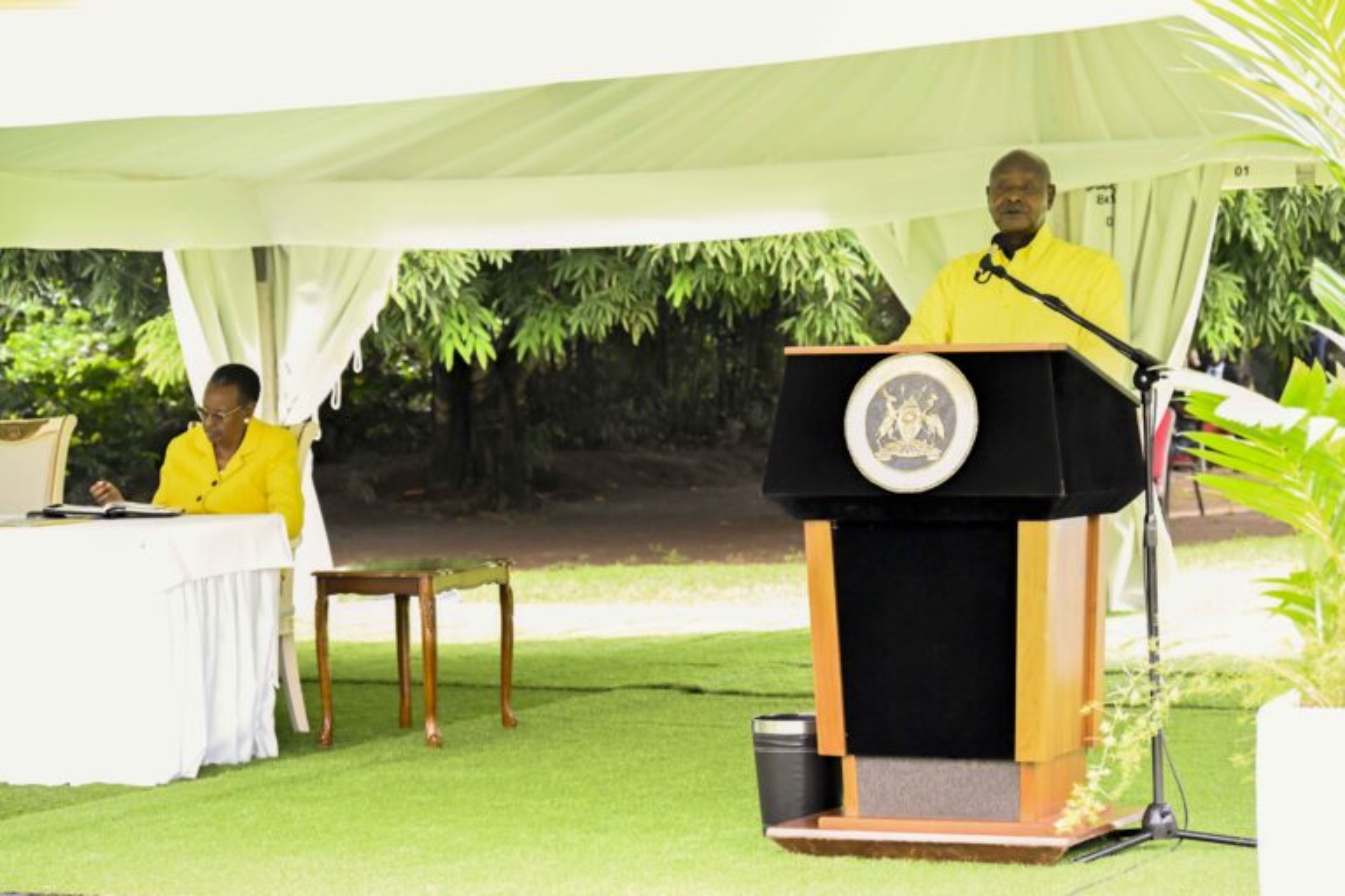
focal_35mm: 105
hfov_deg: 19.5
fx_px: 3923
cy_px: 448
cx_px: 672
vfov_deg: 13.0
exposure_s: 1/1000
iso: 12800
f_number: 6.3
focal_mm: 105
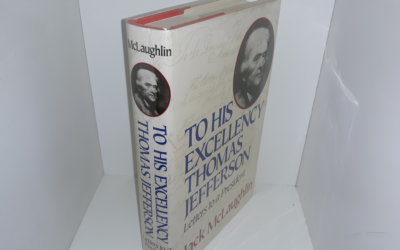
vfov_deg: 41.8
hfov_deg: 62.9
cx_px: 200
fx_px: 327
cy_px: 133
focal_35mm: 30
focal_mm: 3.7
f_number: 1.7
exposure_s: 1/194
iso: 40
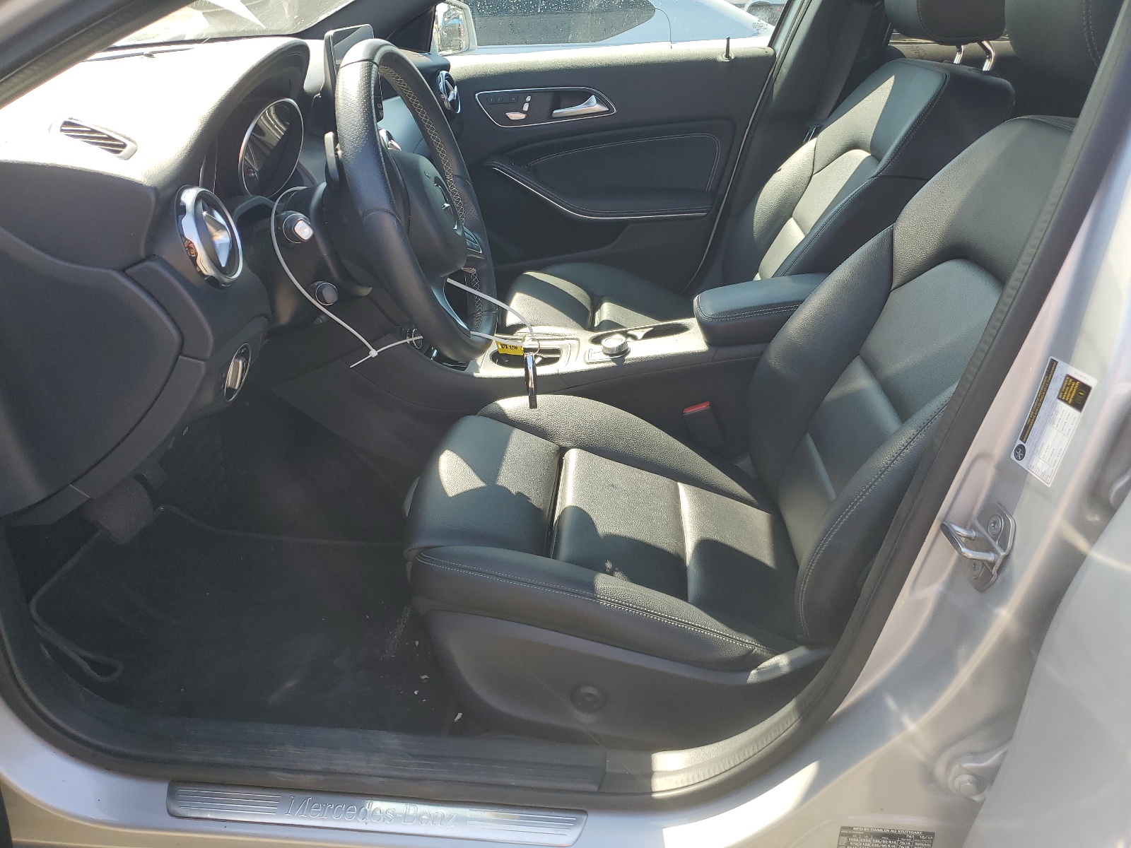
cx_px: 566
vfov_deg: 53.1
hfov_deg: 67.3
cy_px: 424
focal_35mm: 26
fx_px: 849
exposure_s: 1/476
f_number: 1.5
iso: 50
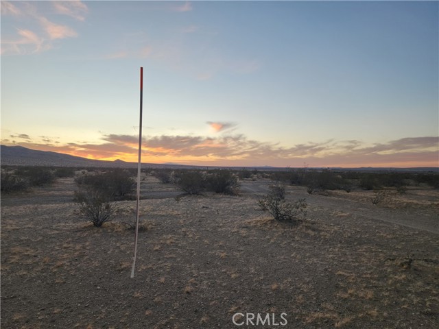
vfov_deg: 58.9
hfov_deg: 73.9
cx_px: 220
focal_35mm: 23
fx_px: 292
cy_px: 164
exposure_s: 1/180
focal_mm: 5.4
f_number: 1.8
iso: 40
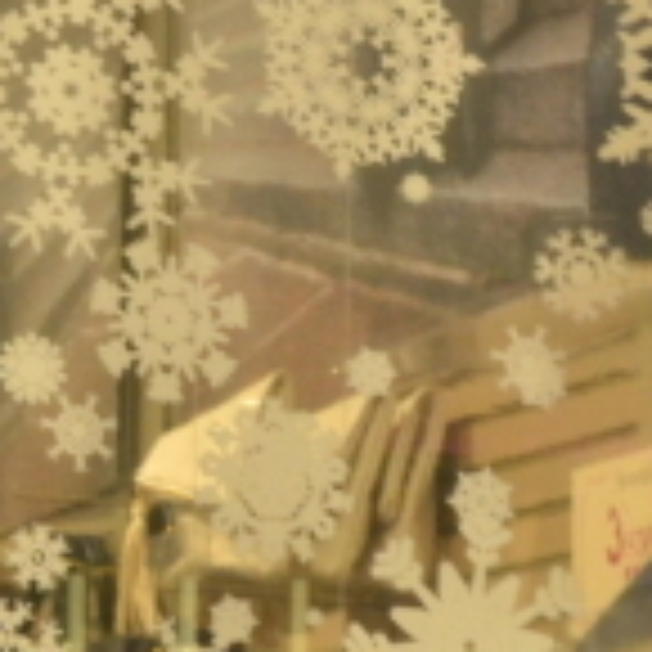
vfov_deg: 8.1
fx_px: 4603
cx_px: -962
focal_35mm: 216
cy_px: 692
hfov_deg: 7.5
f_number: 14
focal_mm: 24
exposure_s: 1/20
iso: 800
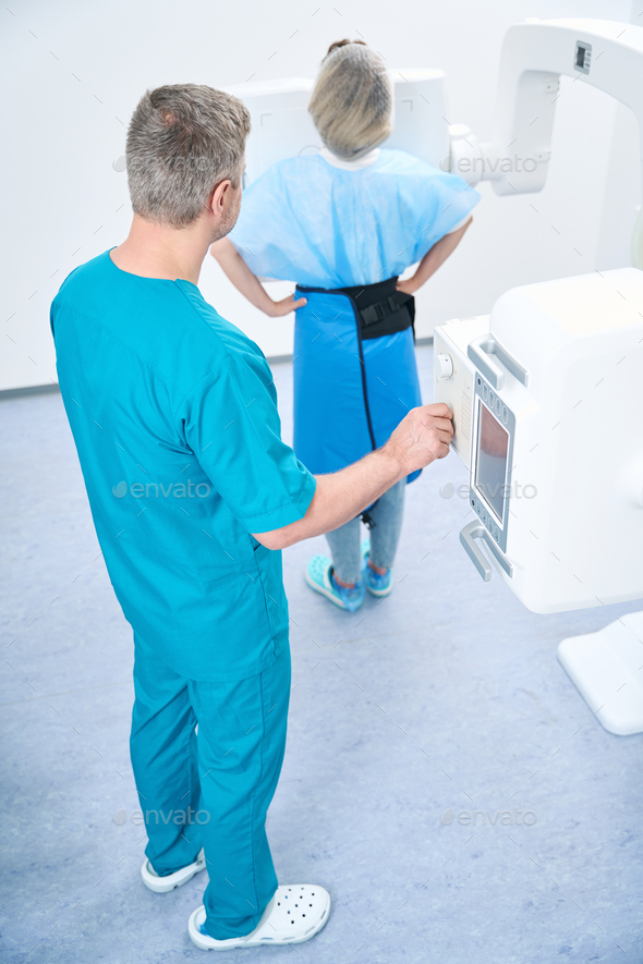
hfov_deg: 35.7
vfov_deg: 51.5
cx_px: 322
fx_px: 999
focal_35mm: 37
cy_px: 482
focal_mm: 37.3
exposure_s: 1/200
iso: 160
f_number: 2.8
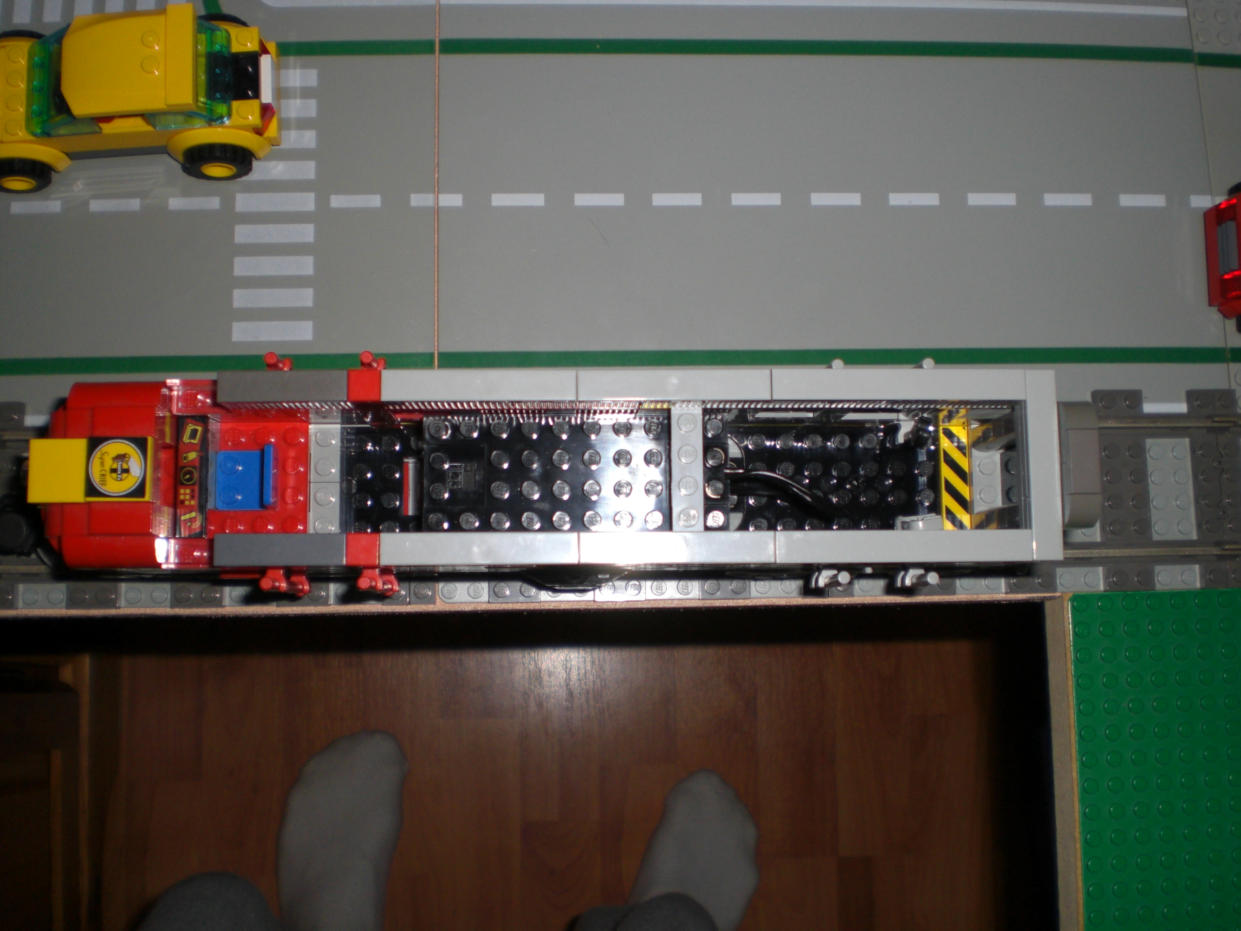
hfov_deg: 49.0
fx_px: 1362
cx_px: 620
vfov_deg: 37.7
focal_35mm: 38
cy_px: 466
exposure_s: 1/60
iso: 100
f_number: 3.1
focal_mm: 6.3
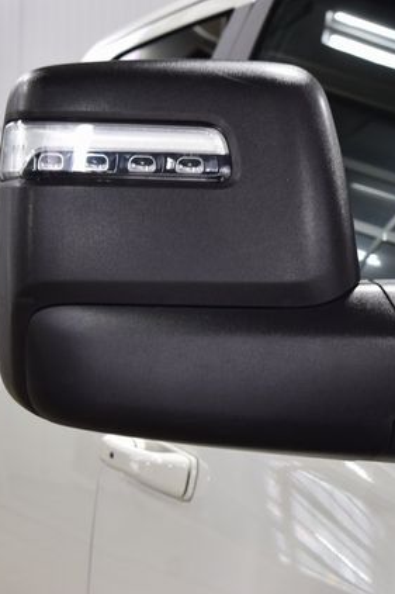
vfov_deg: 24.8
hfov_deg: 16.4
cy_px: 299
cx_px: 365
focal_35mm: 82
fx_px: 1351
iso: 400
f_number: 6.3
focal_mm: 36
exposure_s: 1/15
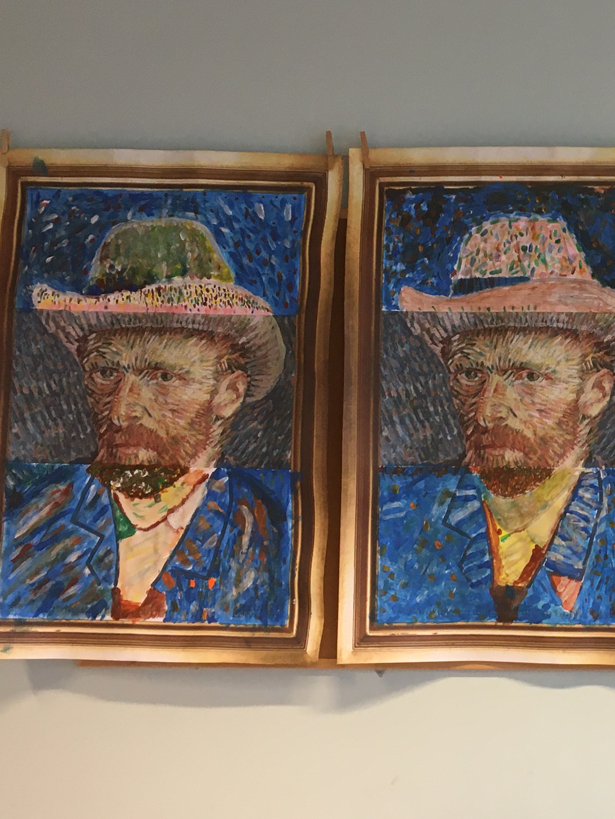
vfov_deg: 31.7
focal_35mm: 61
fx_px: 1445
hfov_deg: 22.5
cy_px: 409
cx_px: 692
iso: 80
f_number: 2.2
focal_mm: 4.15
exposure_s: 1/33
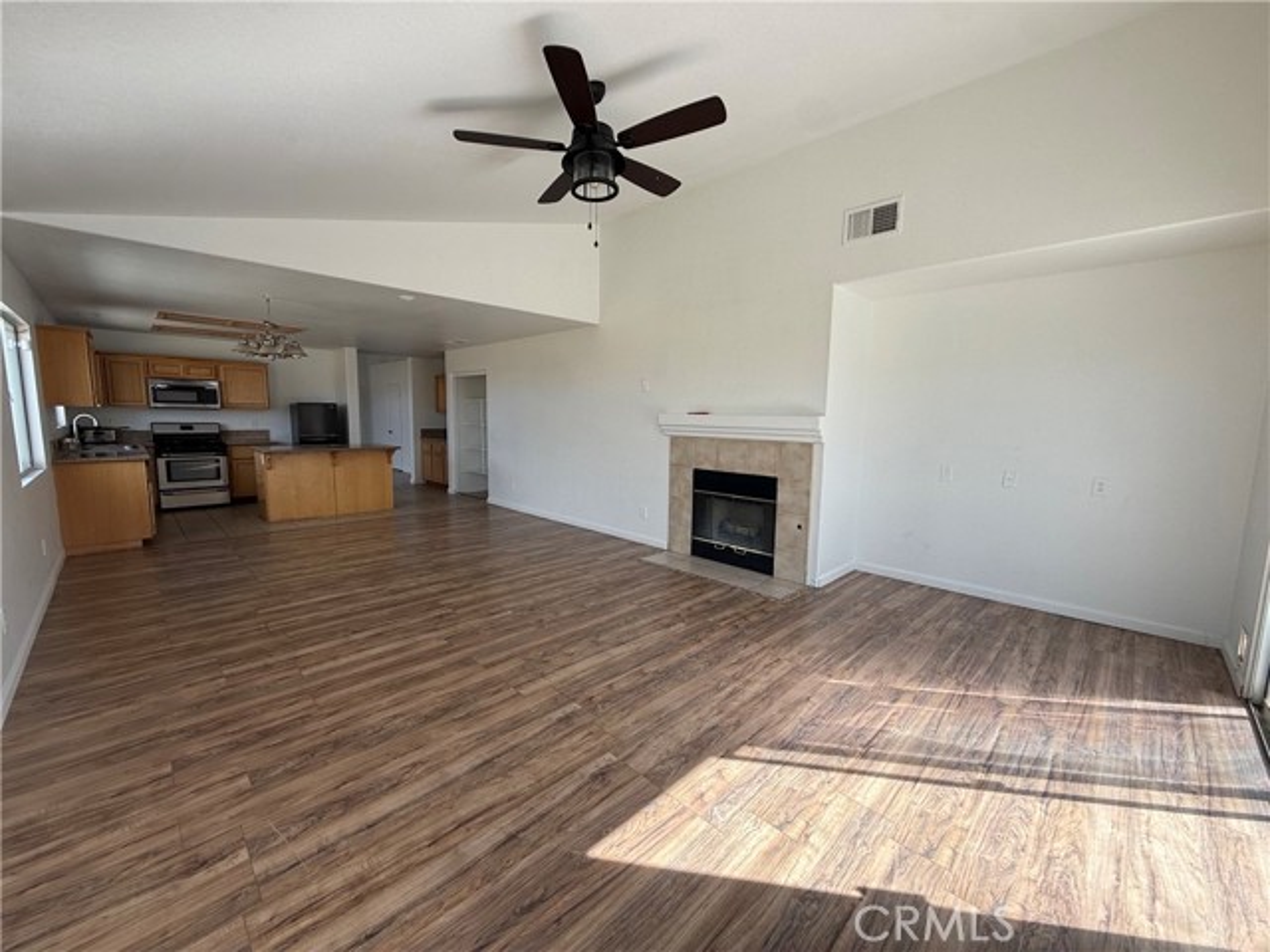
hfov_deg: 102.1
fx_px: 514
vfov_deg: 85.7
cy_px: 476
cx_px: 635
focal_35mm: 14
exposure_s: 1/166
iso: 50
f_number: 2.2
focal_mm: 2.22
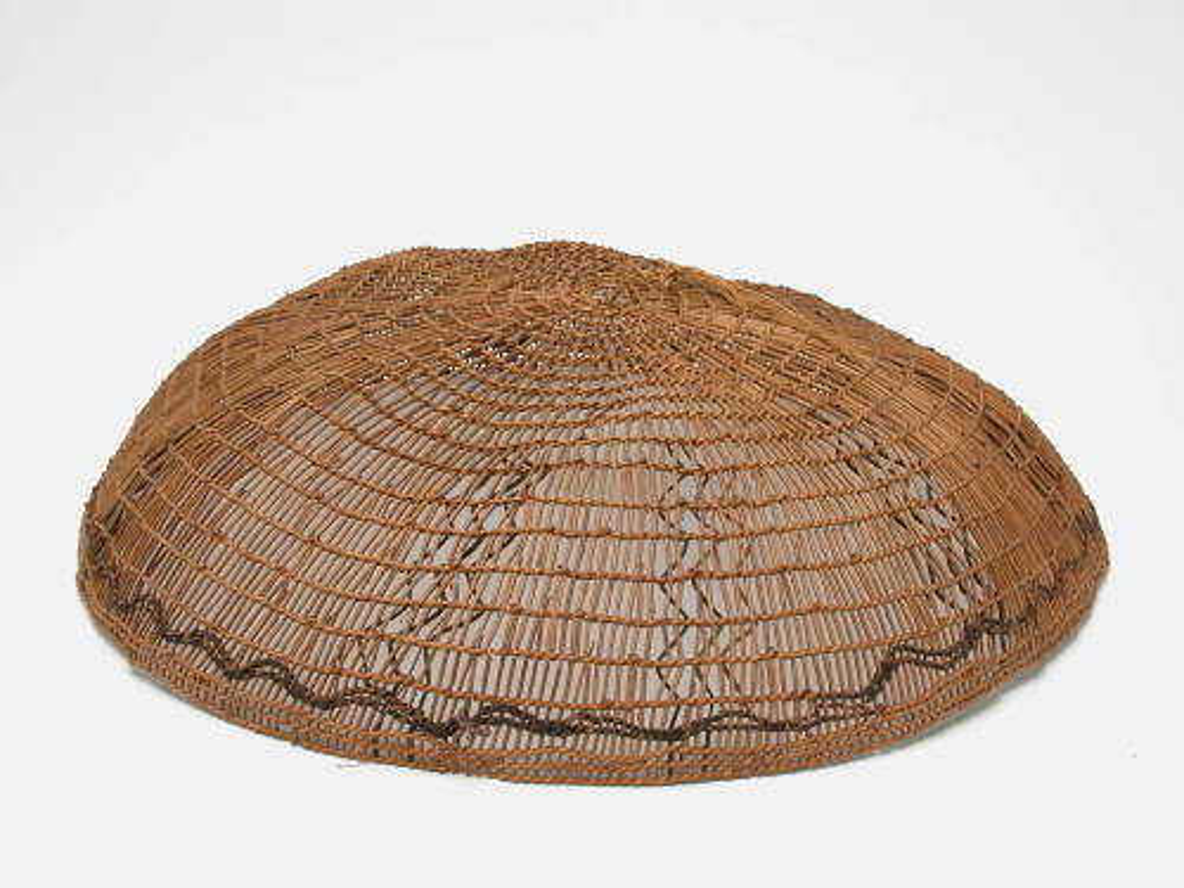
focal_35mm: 54
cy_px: 444
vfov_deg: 27.0
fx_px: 1847
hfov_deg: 35.5
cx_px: 592
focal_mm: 13.6
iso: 100
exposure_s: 1/4
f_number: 7.2
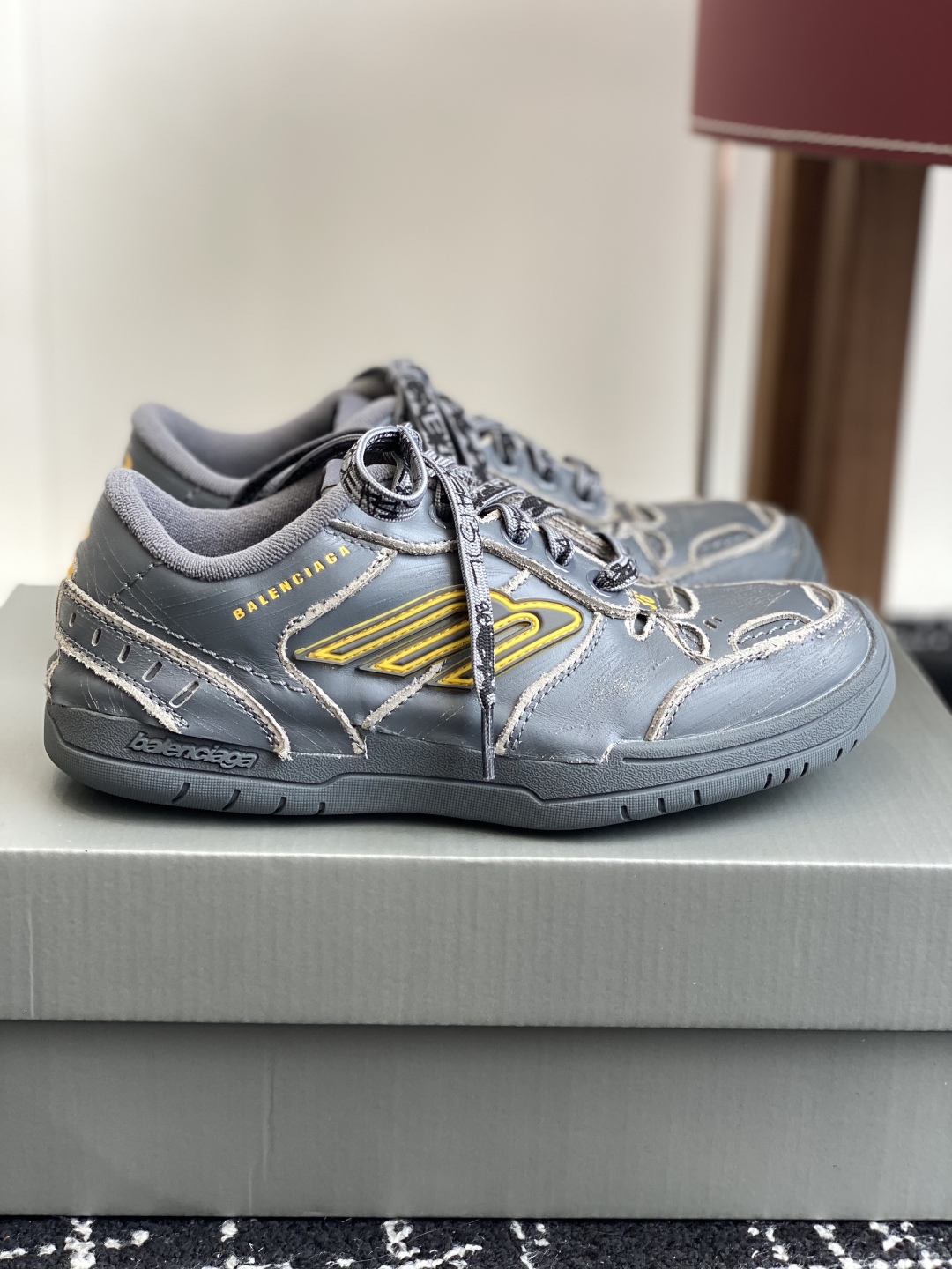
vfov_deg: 36.8
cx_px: 476
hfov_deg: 28.0
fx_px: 1907
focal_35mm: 52
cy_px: 634
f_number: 2
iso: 32
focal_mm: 6
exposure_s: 1/122
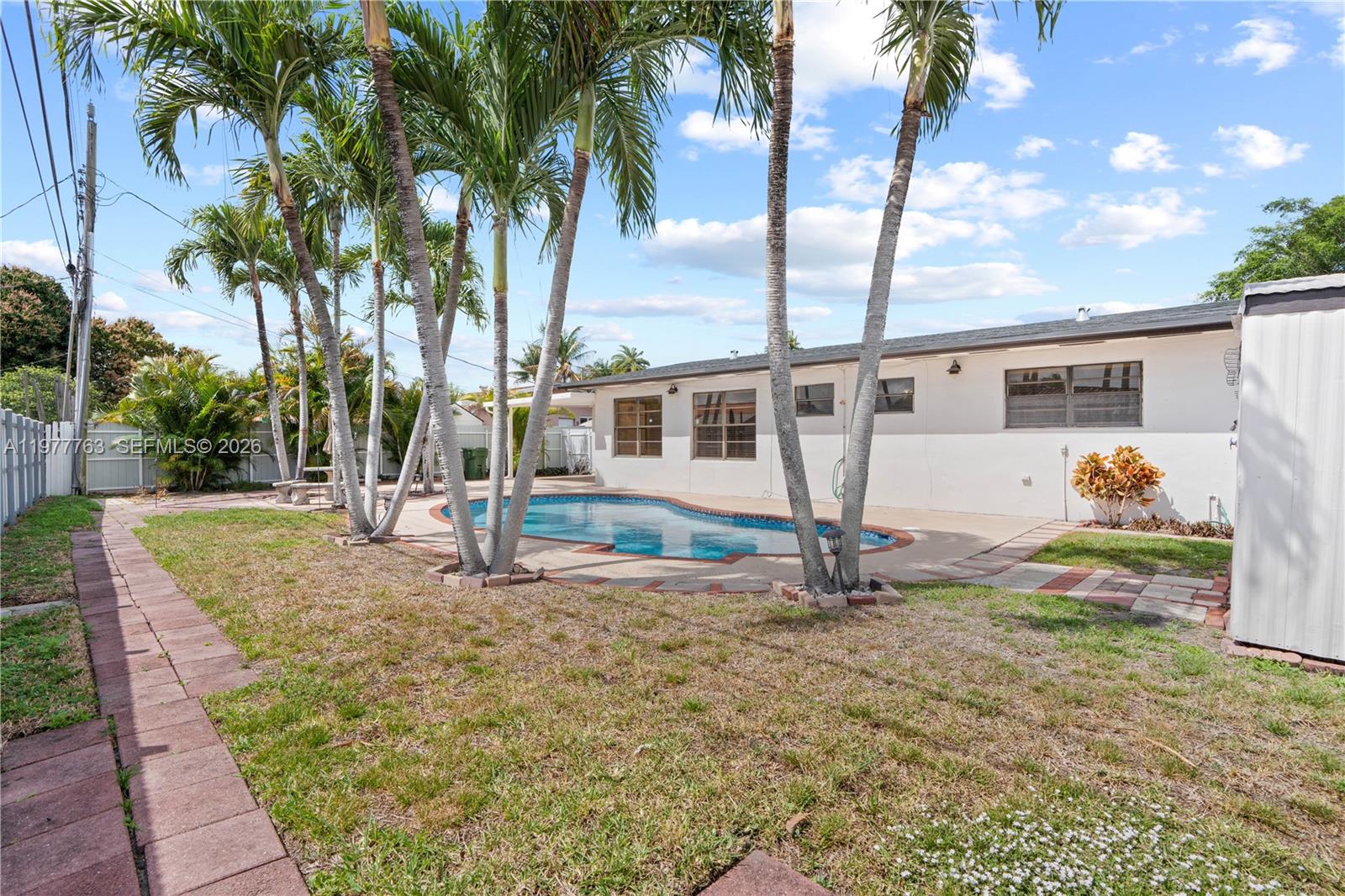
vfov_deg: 73.7
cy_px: 448
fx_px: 598
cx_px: 672
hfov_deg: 96.7
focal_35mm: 16
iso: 200
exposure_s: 1/50
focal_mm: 16
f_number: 9
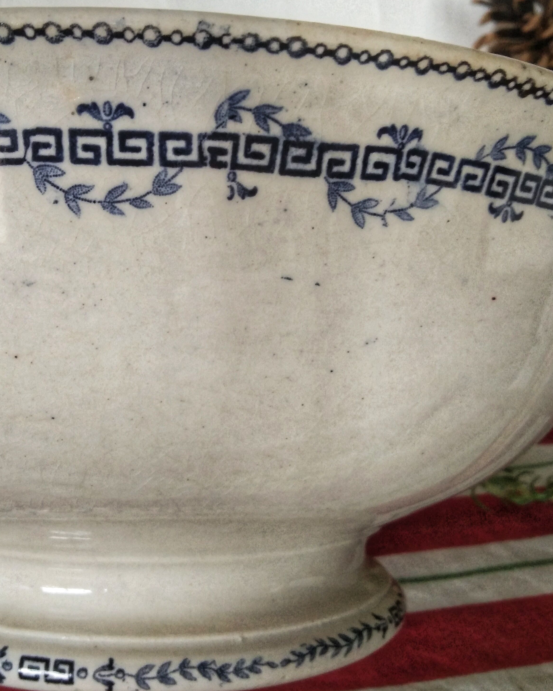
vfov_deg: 43.7
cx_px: 237
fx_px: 859
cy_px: 302
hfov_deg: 35.6
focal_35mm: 42
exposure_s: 1/33
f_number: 2.2
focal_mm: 3.65
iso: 367
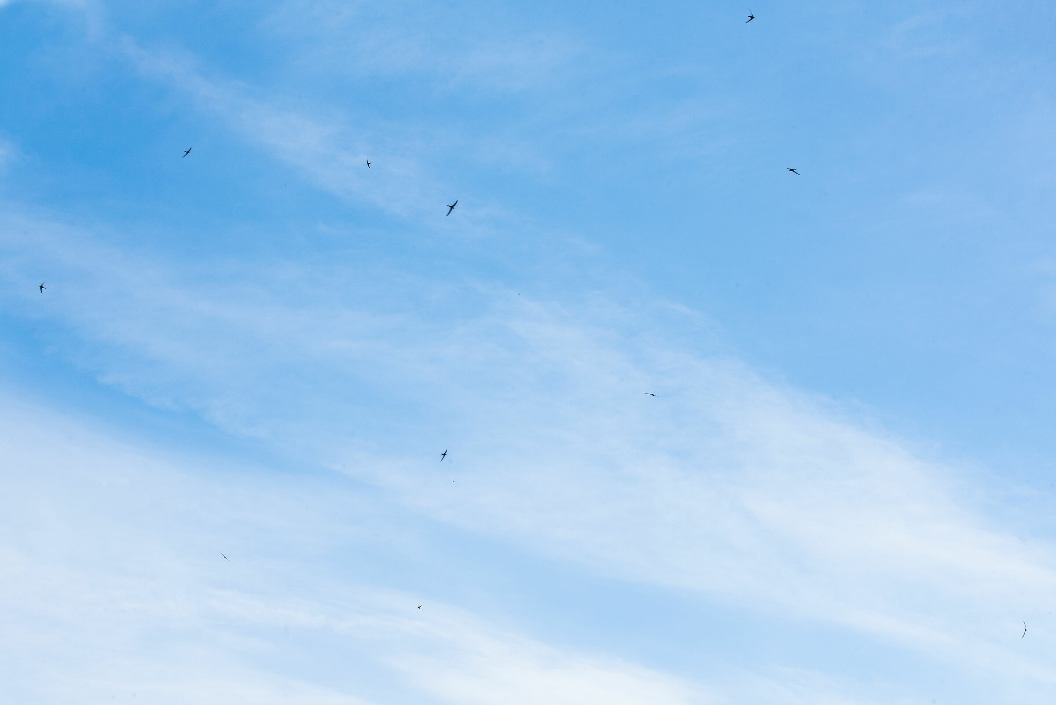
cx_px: 528
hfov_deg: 28.8
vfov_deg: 19.5
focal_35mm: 70
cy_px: 352
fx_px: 2054
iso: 1600
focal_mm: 70
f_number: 16
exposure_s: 1/640
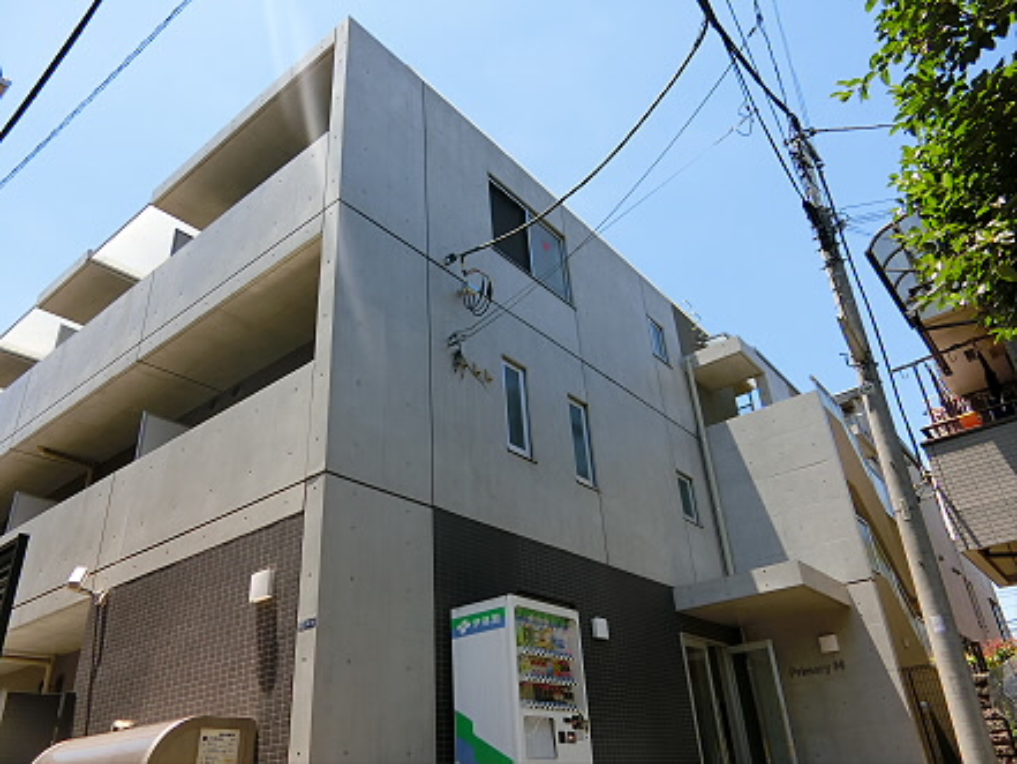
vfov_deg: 54.9
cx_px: 508
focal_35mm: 25
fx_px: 735
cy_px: 382
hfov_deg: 69.4
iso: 80
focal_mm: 5.4
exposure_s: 1/640
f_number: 2.8
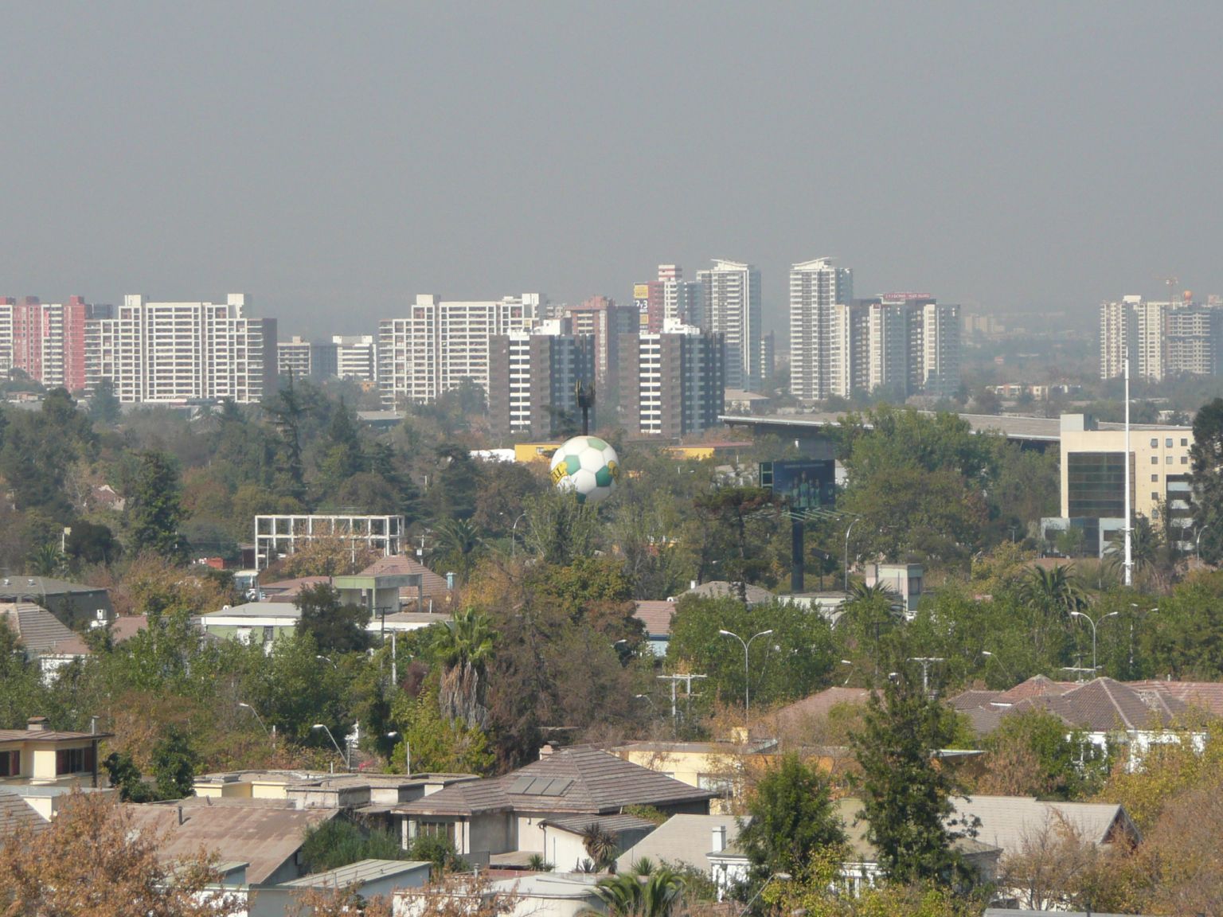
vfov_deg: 6.9
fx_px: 7561
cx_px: 612
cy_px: 458
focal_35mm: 214
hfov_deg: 9.2
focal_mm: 29.2
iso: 100
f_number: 4.8
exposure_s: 1/500
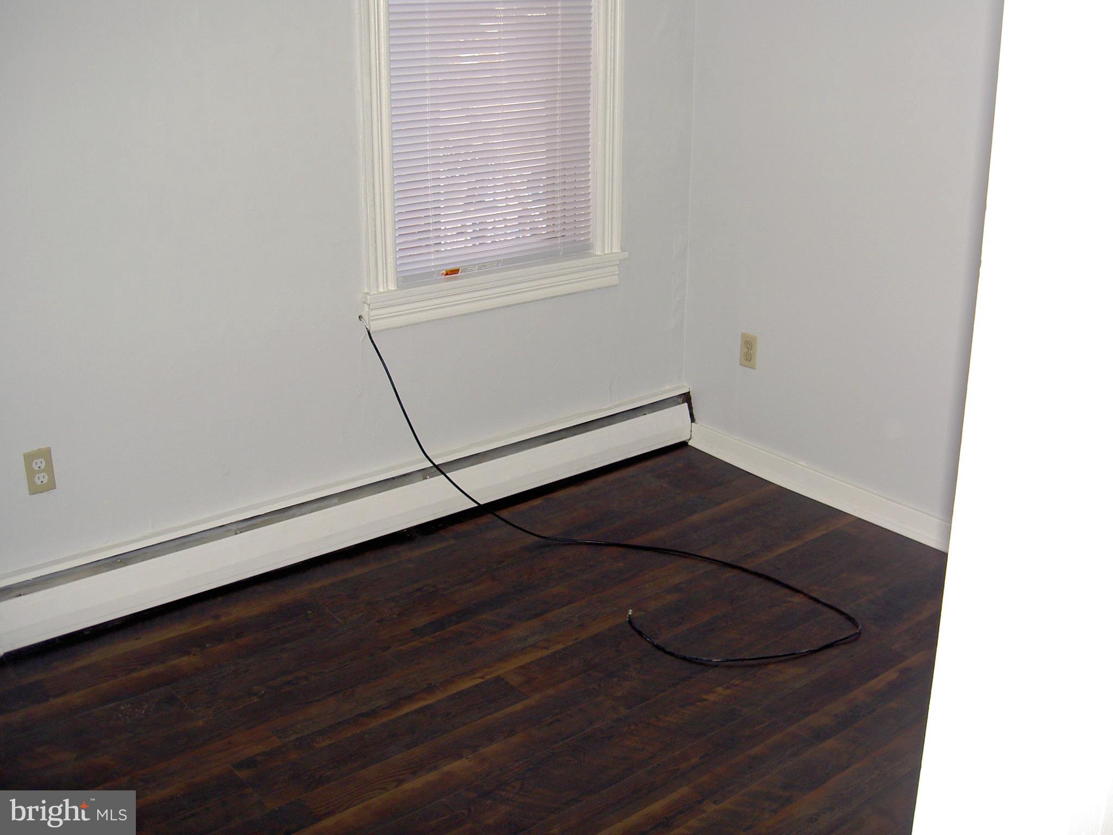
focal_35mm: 39
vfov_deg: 36.8
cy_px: 418
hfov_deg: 47.9
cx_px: 556
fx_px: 1254
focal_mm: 8
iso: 100
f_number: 2.8
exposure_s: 1/60
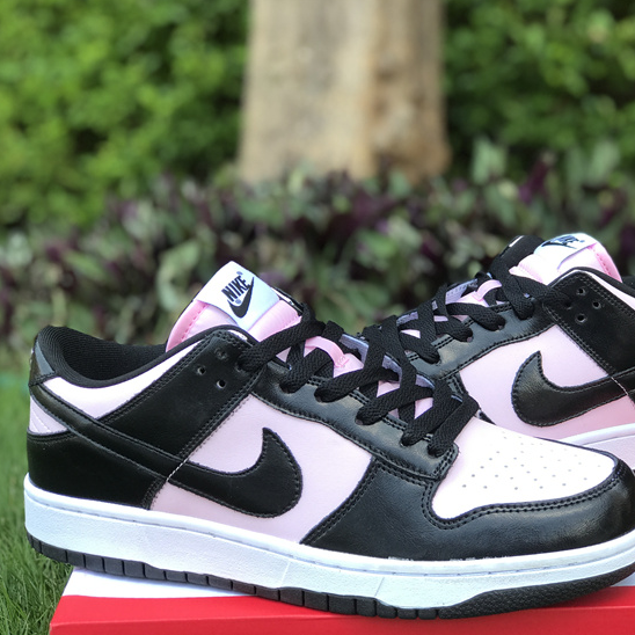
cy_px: 316
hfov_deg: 25.3
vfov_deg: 25.4
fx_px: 1411
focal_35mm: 68
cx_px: 395
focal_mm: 6.6
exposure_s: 1/100
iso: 25
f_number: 2.8
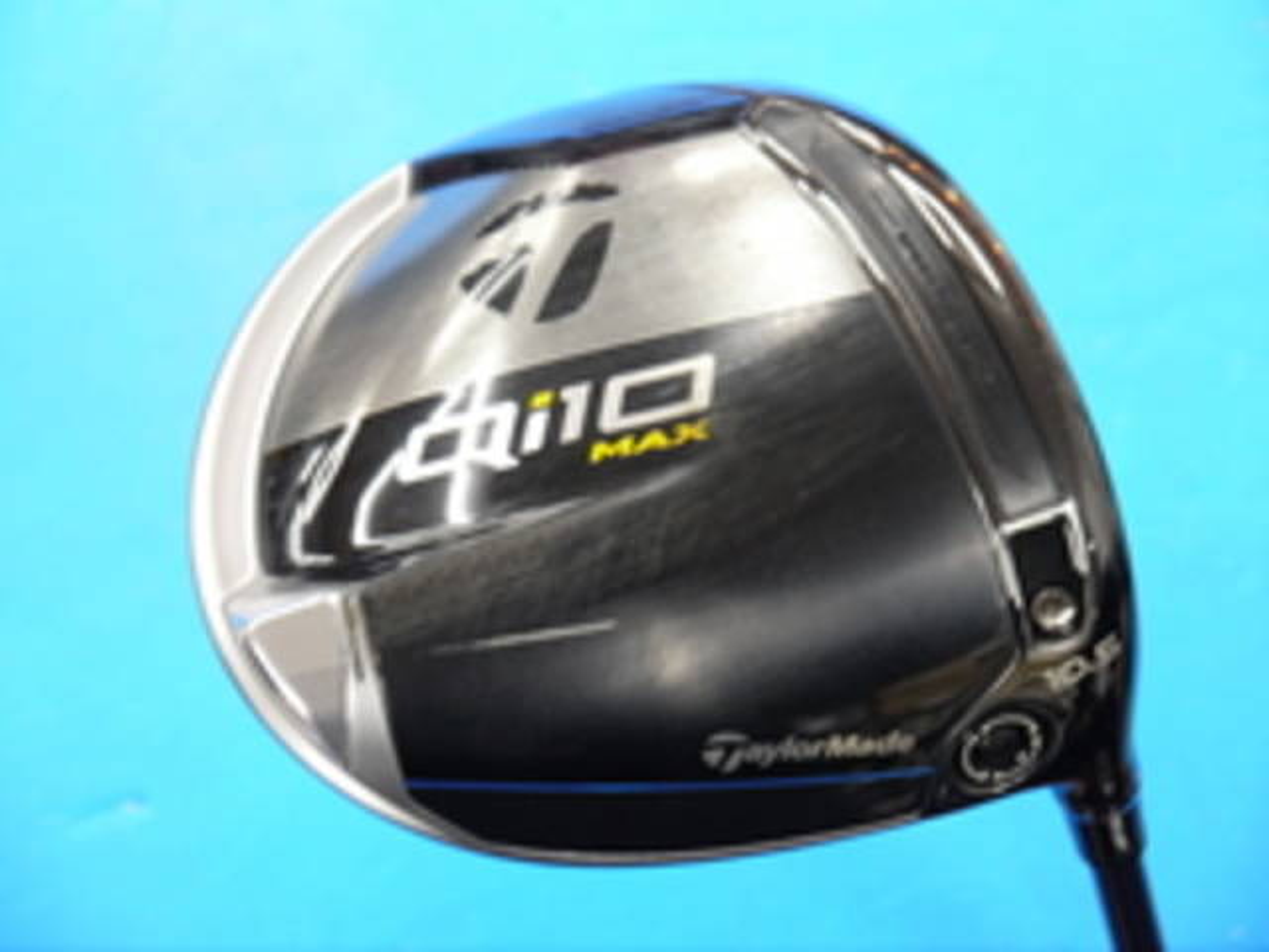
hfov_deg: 23.3
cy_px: 476
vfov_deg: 17.6
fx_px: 3079
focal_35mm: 84
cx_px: 634
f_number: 5.6
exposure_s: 1/50
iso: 800
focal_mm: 42
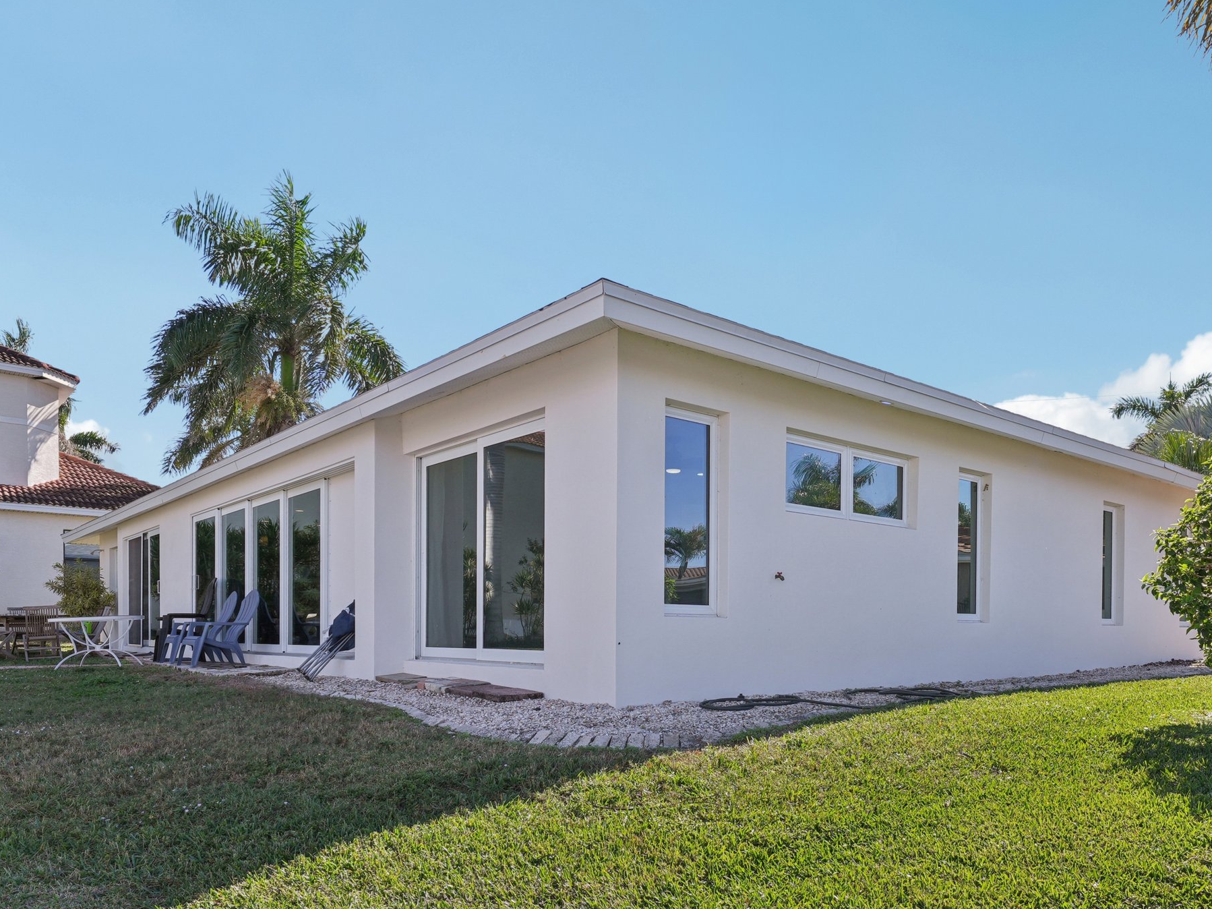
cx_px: 656
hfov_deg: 73.8
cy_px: 458
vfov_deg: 58.9
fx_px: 805
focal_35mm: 23
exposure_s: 1/100
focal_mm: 14
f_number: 8
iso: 50
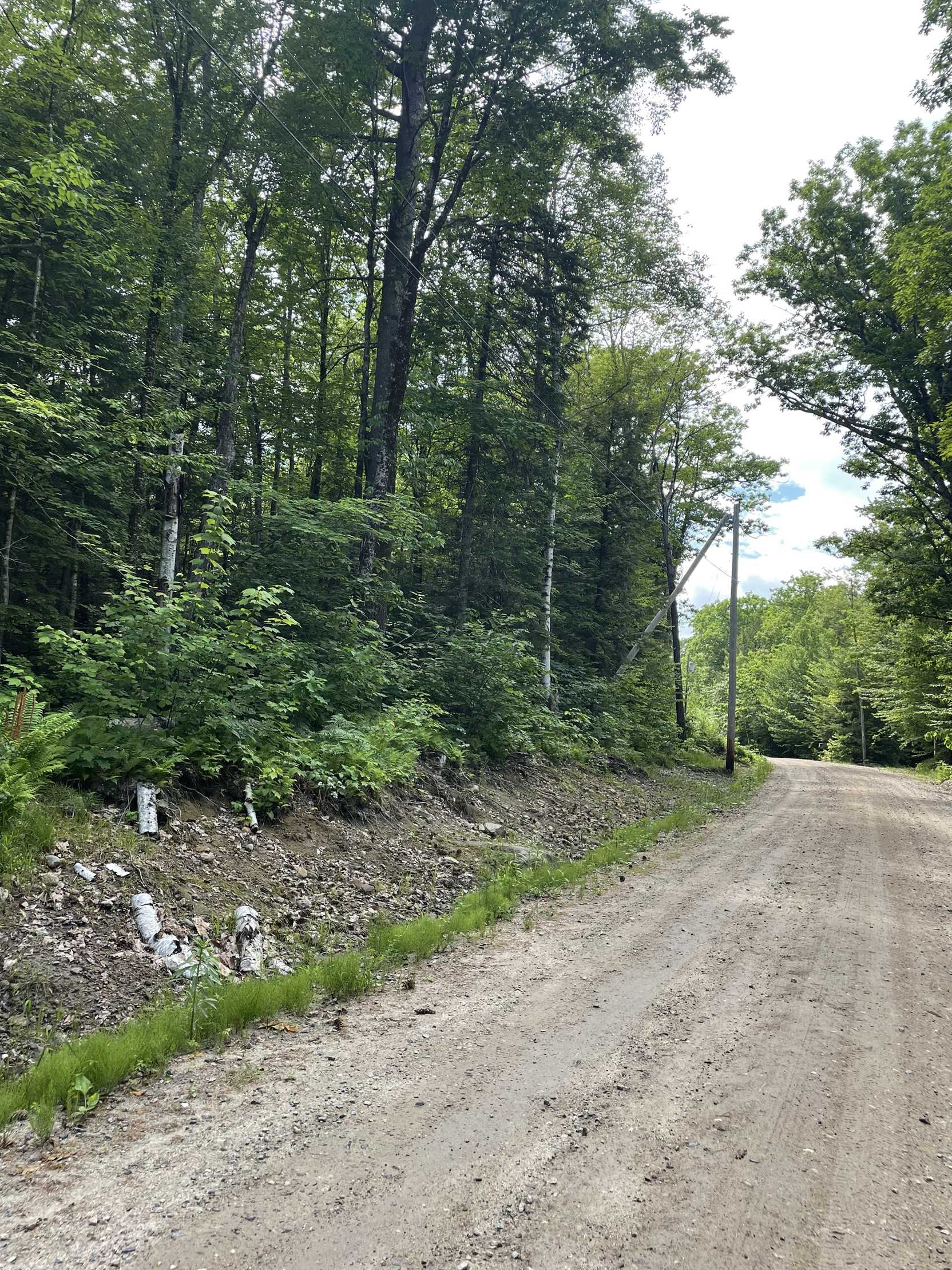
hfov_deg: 51.3
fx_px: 990
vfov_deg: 65.3
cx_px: 462
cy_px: 631
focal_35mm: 27
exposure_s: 1/593
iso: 32
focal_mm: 4.2
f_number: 1.6
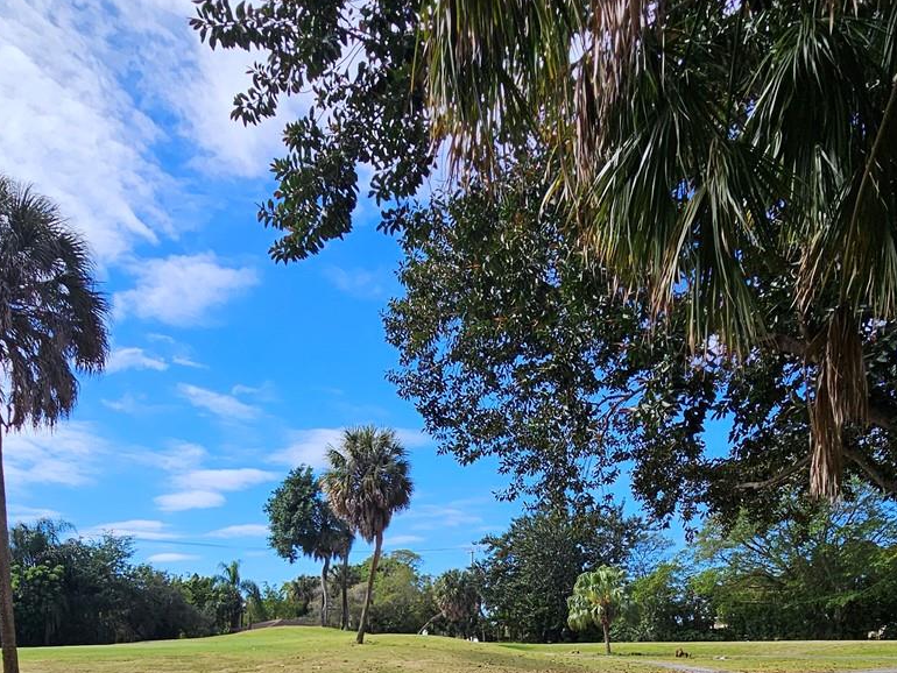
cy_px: 688
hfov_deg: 65.3
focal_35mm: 27
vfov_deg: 43.3
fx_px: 700
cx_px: 452
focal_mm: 2.2
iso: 50
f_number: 2.2
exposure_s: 1/2296
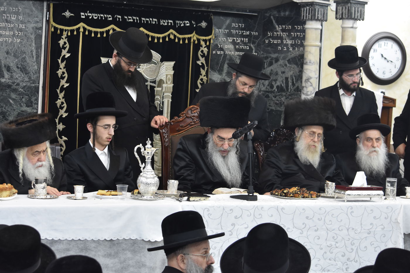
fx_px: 940
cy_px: 136
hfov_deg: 24.6
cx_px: 205
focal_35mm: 82
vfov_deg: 16.6
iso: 1600
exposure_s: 1/80
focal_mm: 55
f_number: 5.6
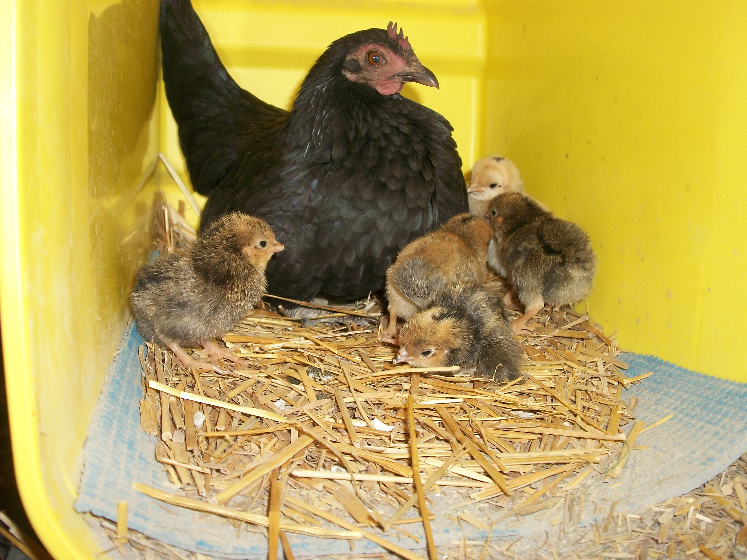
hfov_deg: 46.8
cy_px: 280
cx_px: 374
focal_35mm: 40
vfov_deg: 36.0
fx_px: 863
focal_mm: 7.1
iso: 80
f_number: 3.2
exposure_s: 1/80
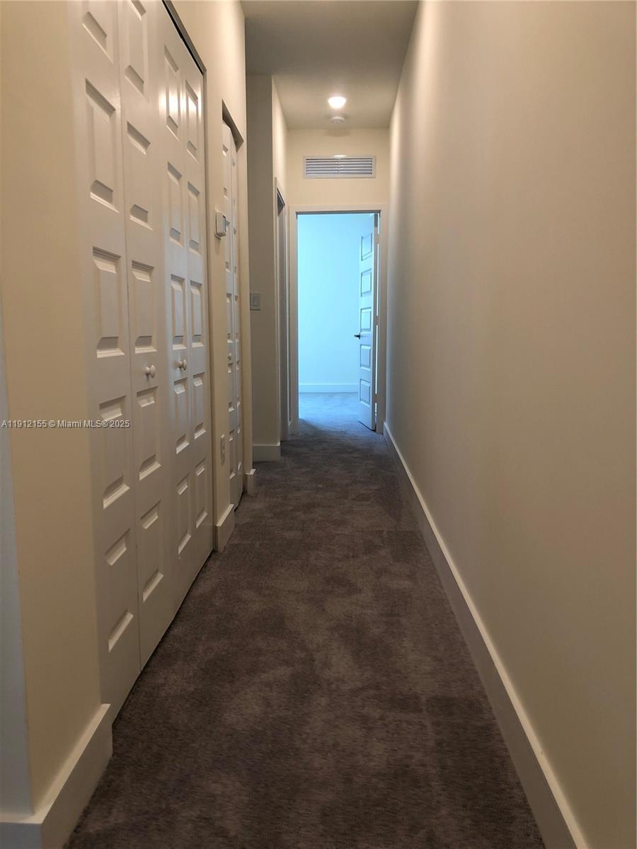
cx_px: 318
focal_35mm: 28
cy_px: 424
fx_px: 687
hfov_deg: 49.7
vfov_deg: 63.4
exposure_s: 1/30
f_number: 1.8
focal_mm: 4
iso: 25
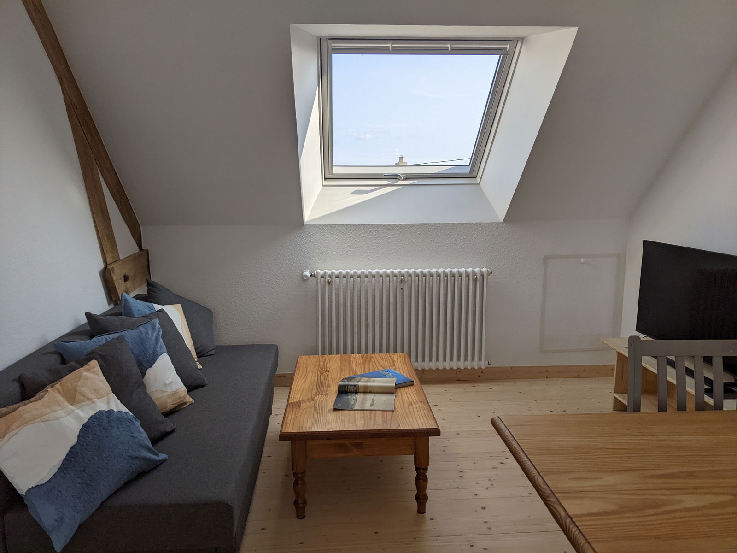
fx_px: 575
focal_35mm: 27
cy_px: 276
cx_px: 368
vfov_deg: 51.4
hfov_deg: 65.3
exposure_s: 1/760
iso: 55
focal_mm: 4.44
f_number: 1.8
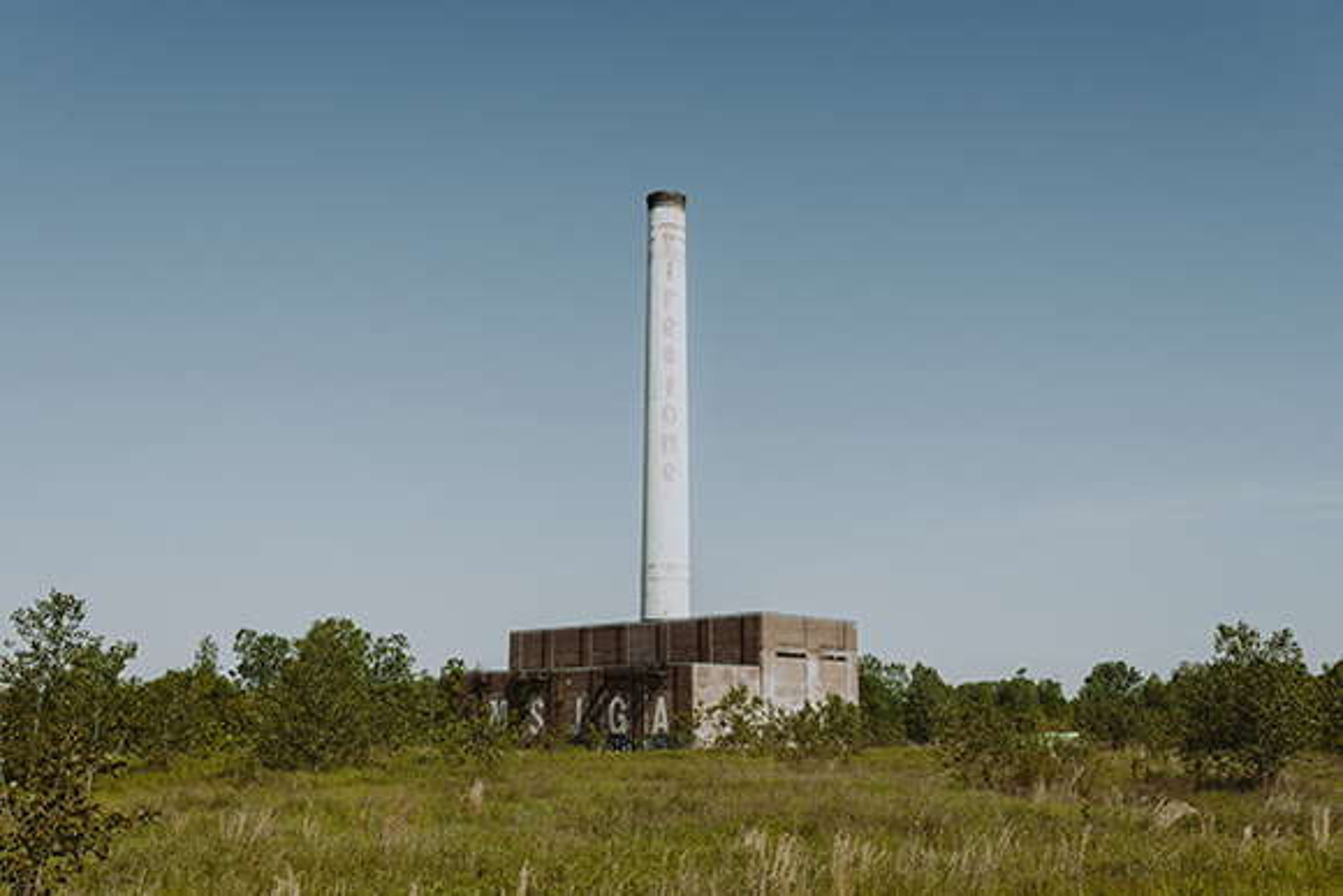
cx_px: 672
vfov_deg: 37.9
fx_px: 1306
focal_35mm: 35
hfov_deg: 54.4
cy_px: 448
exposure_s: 1/320
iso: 100
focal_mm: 35
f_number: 11
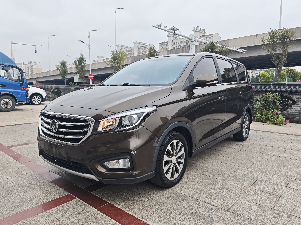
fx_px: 200
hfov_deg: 73.9
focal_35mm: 23
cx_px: 150
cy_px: 112
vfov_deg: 58.9
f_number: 1.44
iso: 100
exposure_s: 1/105
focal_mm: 6.68
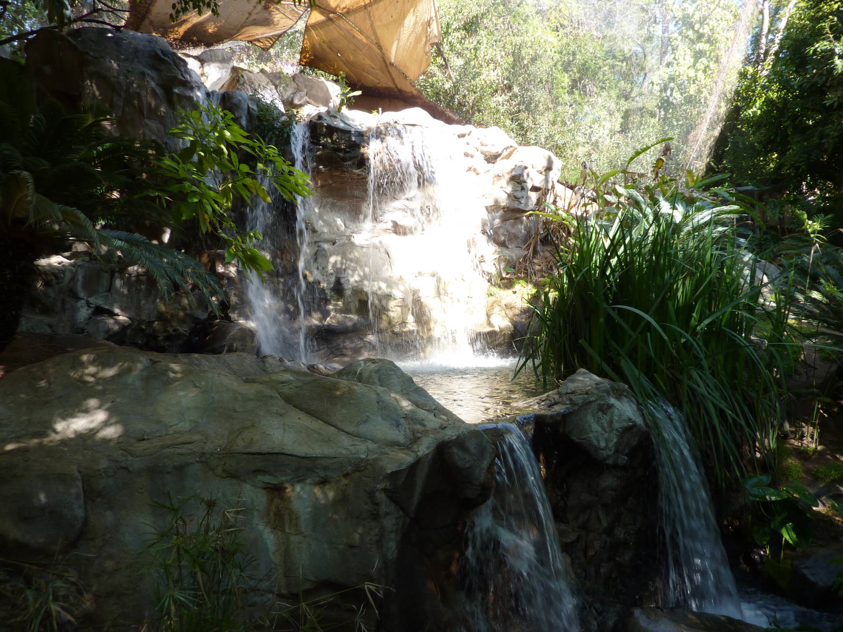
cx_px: 422
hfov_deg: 69.4
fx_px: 609
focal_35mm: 25
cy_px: 316
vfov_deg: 54.9
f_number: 3.3
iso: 80
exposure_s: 1/80
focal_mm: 4.1
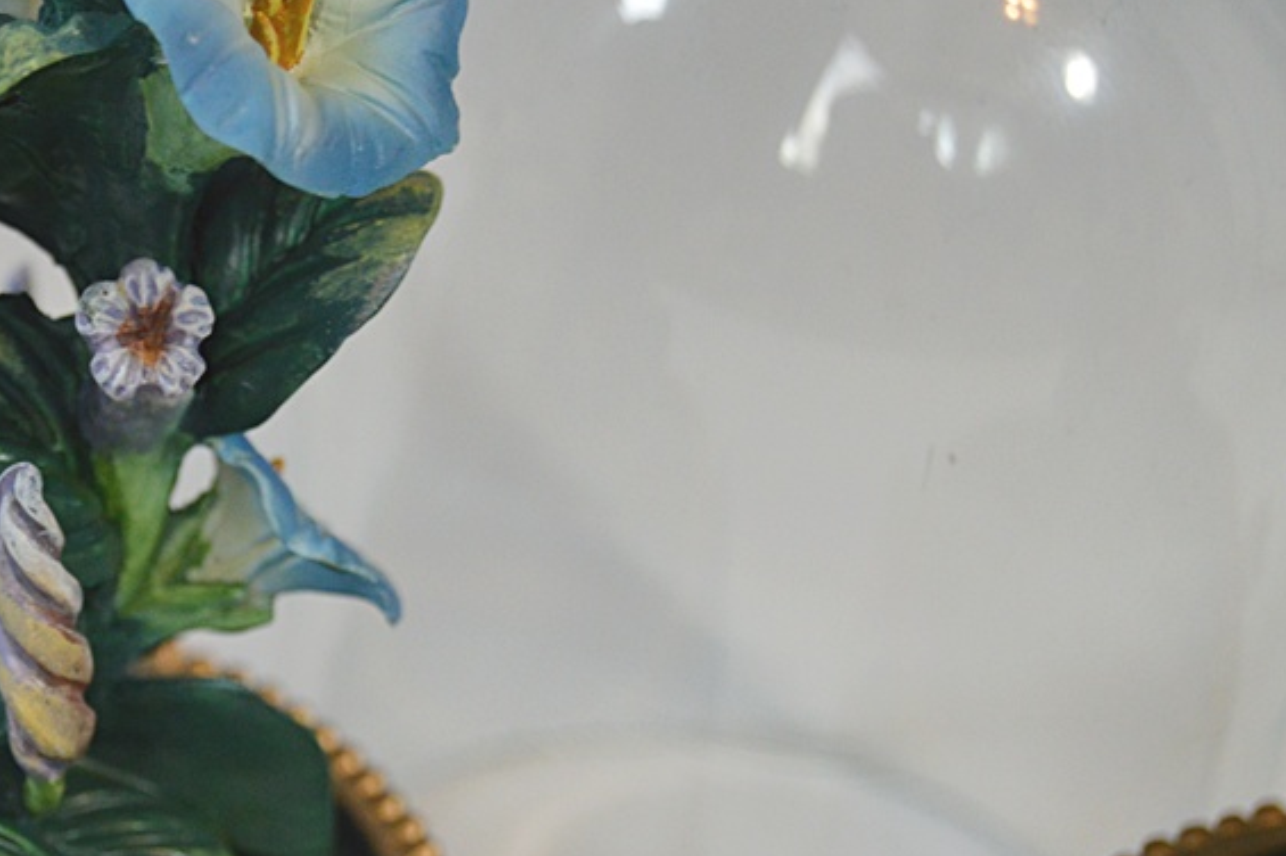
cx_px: 184
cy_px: 274
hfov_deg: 14.7
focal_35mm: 138
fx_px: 4927
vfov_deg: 9.9
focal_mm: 52
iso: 1000
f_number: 5.6
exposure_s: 1/60
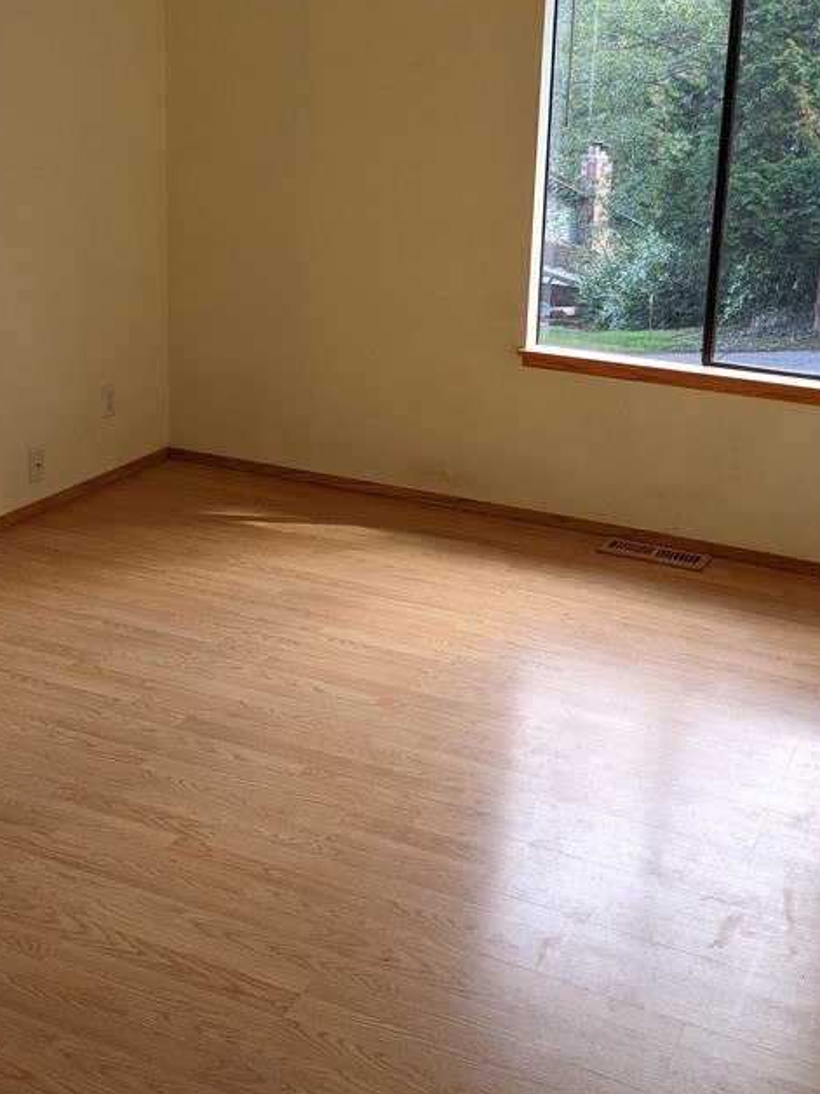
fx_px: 1390
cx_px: 421
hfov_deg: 32.9
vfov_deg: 42.1
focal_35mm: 44
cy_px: 331
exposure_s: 1/121
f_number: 1.73
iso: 47
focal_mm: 4.38
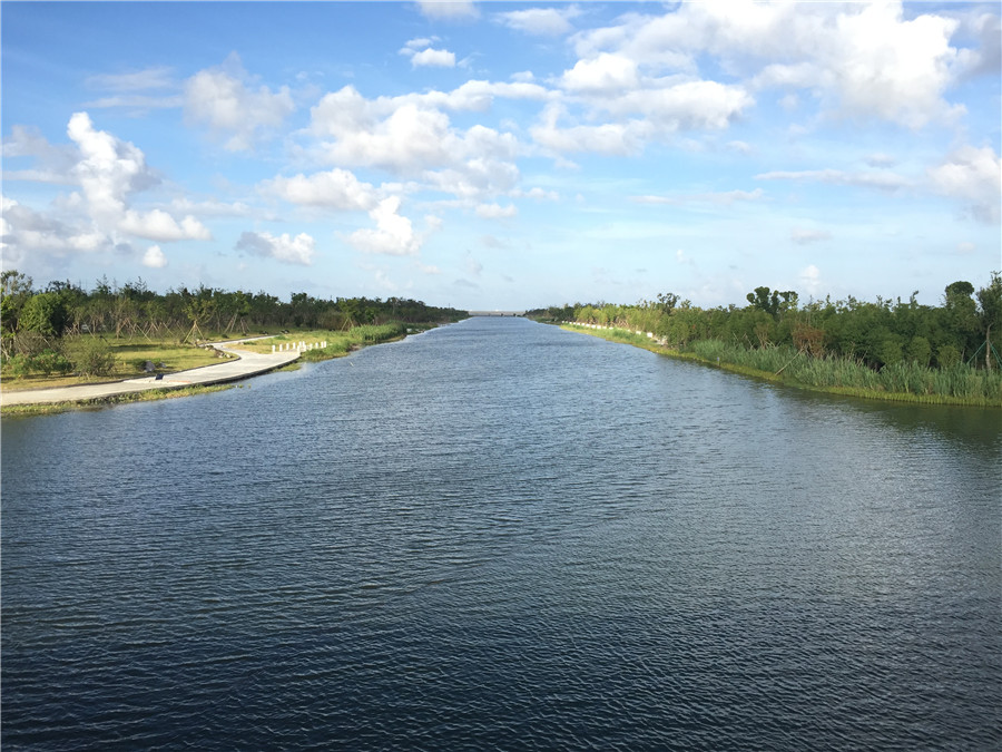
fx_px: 839
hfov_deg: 61.7
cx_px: 501
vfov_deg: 48.2
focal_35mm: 29
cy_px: 376
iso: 32
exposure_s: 1/791
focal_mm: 4.15
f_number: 2.2
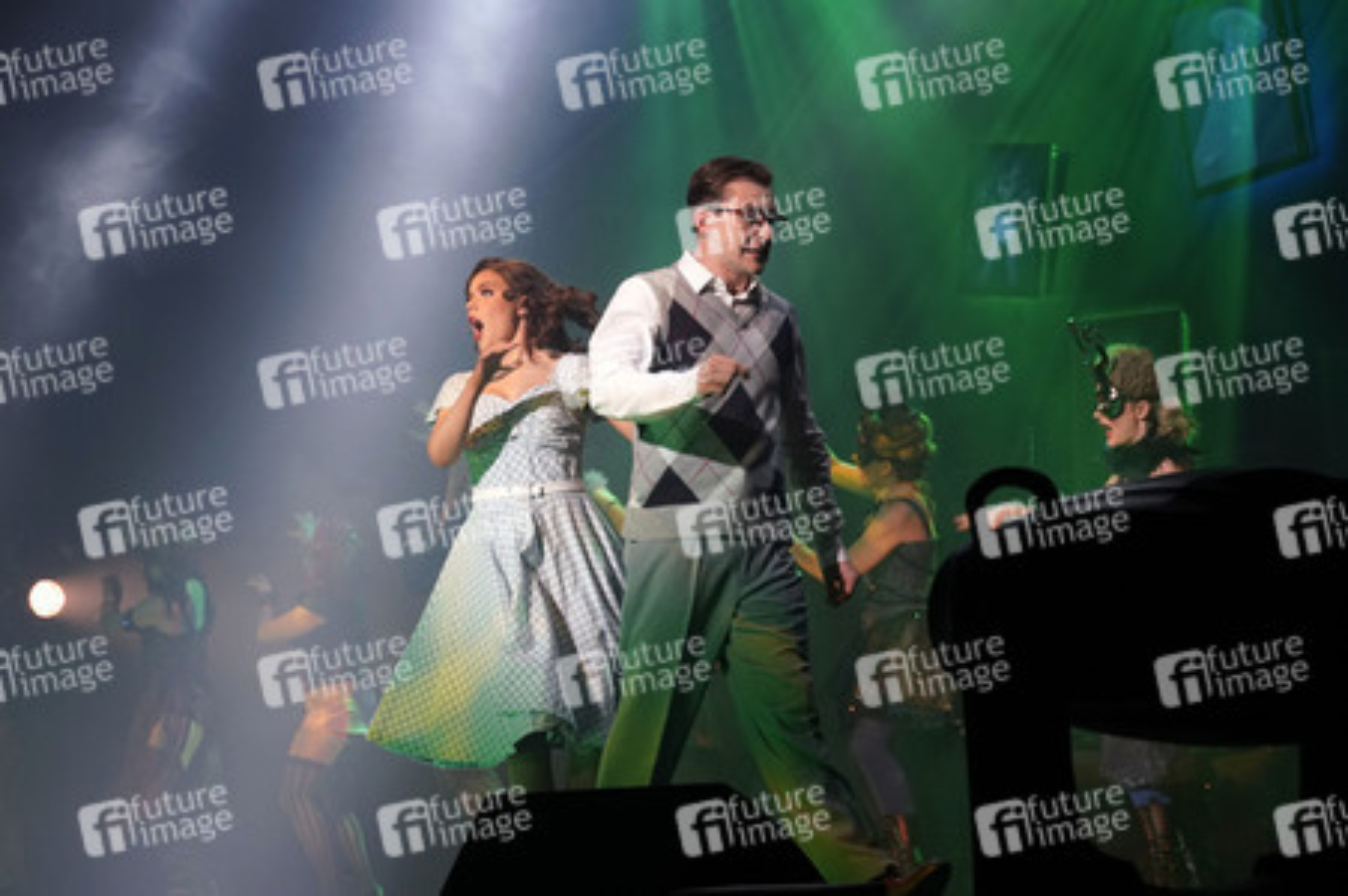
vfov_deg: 25.0
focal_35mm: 54
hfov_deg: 36.9
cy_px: 448
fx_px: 2020
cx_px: 674
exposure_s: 1/200
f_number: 7.1
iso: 1600
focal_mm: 54
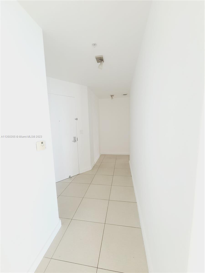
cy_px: 136
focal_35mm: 13
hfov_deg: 89.9
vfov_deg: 106.2
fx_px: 103
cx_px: 102
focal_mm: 2.2
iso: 320
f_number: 2.2
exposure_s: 1/60
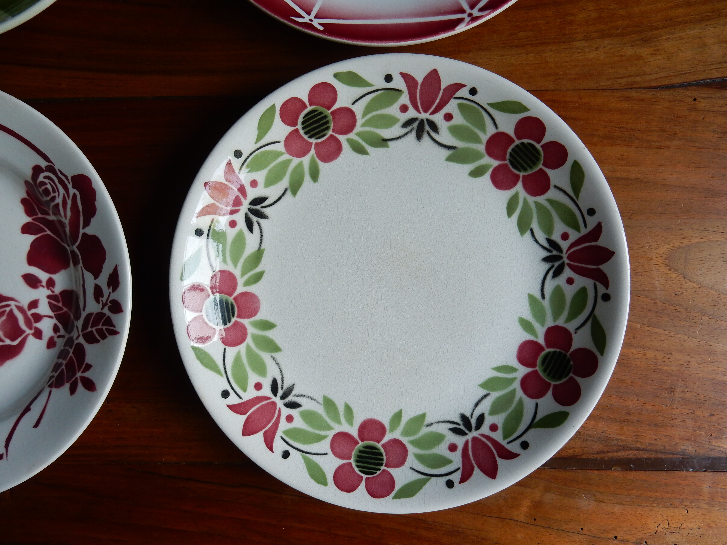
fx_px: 525
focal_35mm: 25
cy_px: 272
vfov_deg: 54.9
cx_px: 364
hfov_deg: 69.4
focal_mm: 4.5
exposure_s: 1/30
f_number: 3.7
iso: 140
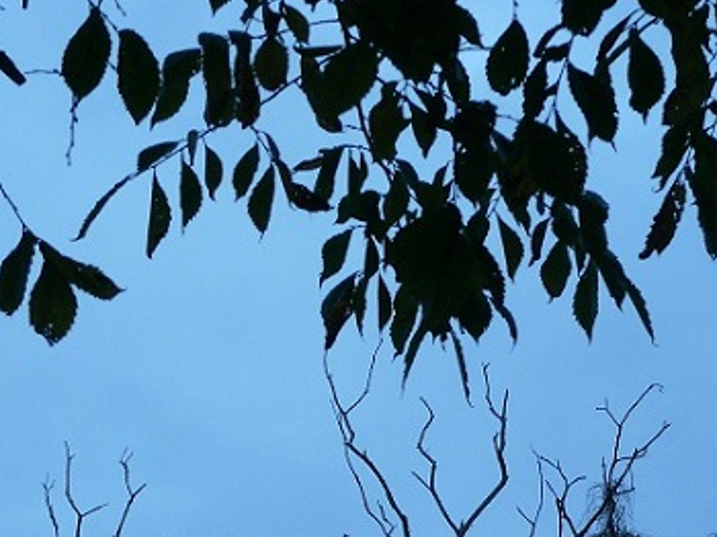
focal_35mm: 187
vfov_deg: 7.9
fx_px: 3871
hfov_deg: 10.6
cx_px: 571
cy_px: 472
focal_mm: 16.8
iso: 200
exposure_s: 1/800
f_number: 5
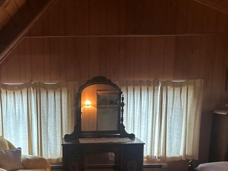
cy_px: 133
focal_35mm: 42
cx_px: 59
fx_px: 277
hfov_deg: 43.4
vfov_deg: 33.5
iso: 400
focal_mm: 5.7
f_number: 1.5
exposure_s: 1/40
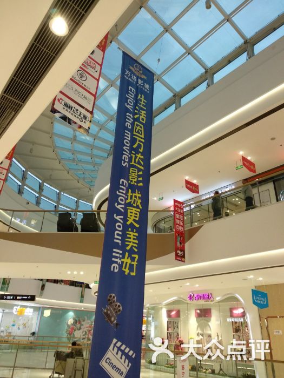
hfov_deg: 53.1
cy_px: 189
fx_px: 284
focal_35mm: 26
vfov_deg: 67.3
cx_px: 142
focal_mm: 3.81
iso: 400
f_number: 2.2
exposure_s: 1/50
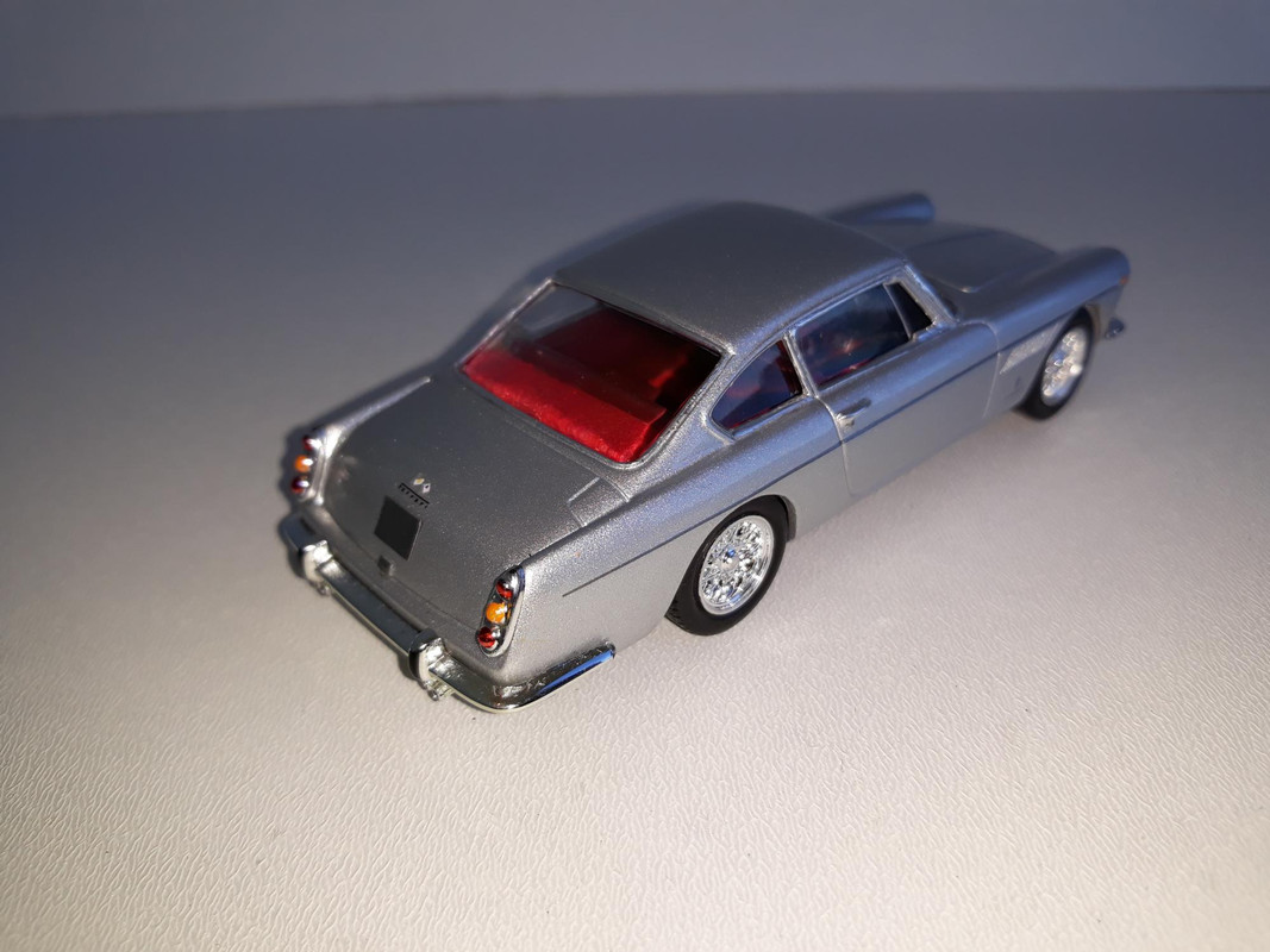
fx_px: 990
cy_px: 476
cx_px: 635
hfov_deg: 65.3
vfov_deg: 51.3
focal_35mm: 27
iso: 40
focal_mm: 3.71
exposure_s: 1/693
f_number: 1.7
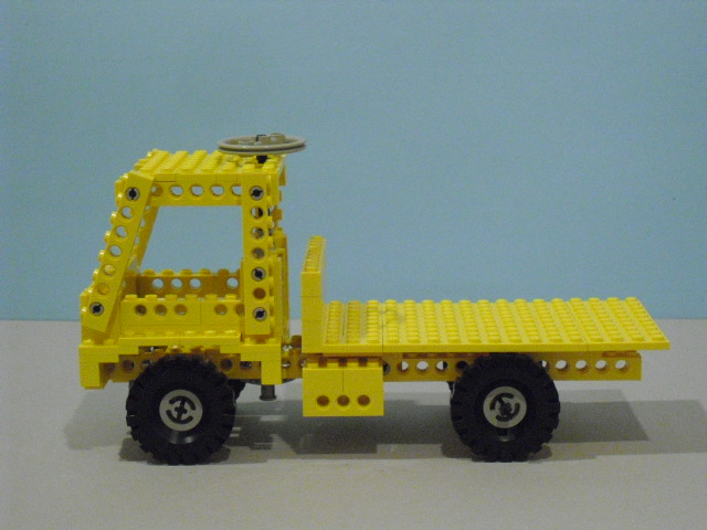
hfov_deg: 22.0
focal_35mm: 89
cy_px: 265
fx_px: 1818
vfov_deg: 16.6
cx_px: 354
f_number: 5.1
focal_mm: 15.7
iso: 800
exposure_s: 1/20
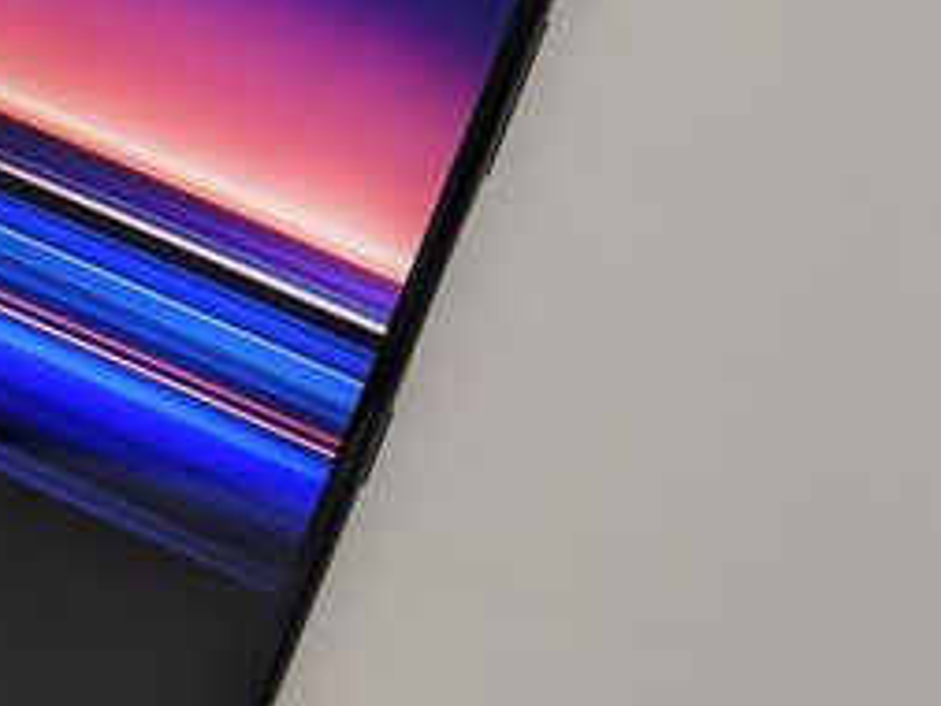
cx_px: -547
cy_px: 176
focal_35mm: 91
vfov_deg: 16.2
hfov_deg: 18.6
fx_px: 2475
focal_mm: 4.44
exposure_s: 1/546
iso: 273
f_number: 1.8
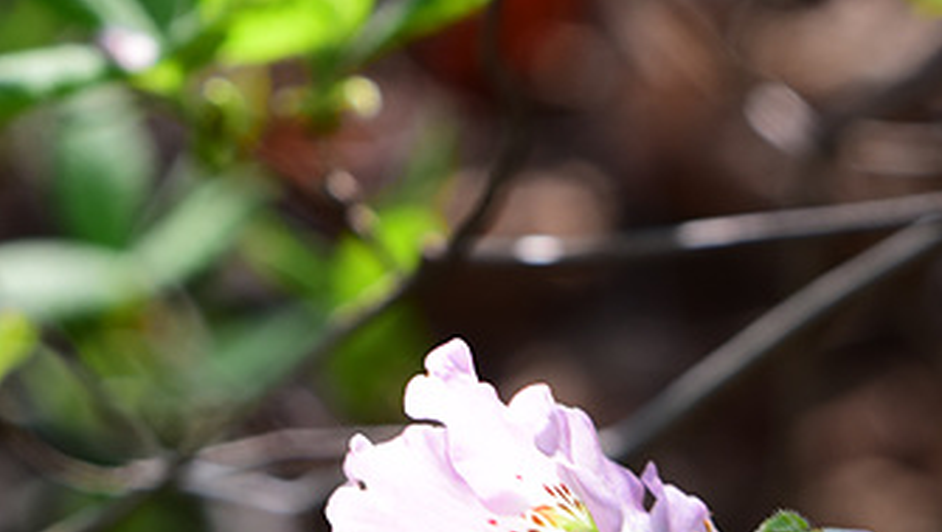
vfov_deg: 2.2
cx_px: 104
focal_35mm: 541
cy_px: -469
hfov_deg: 4.0
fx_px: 13523
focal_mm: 165
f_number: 10
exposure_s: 1/100
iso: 200
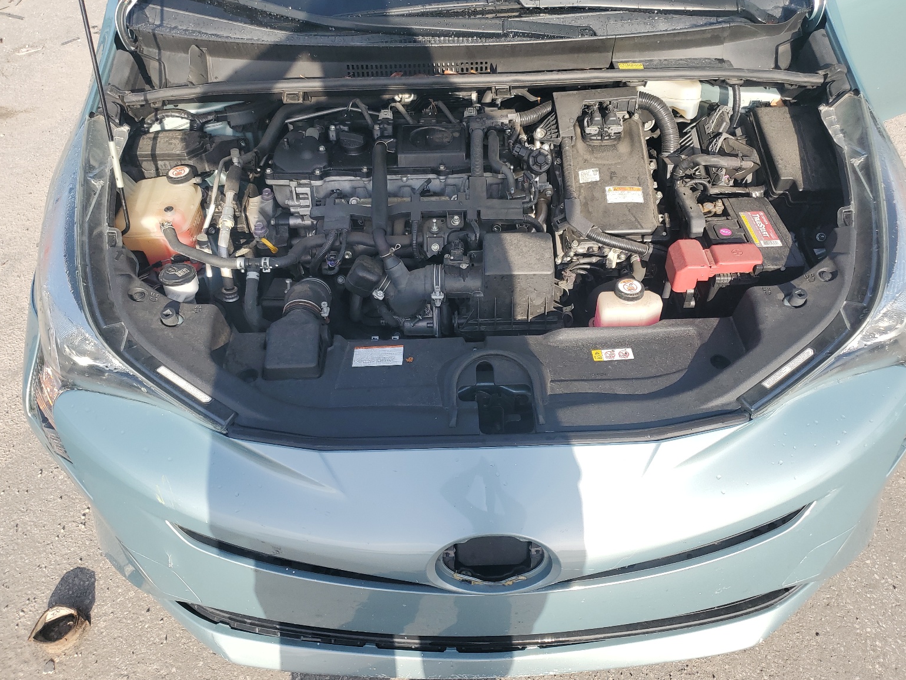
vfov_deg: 51.4
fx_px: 707
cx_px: 466
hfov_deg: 65.3
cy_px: 338
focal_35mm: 27
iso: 50
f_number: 1.5
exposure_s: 1/1250
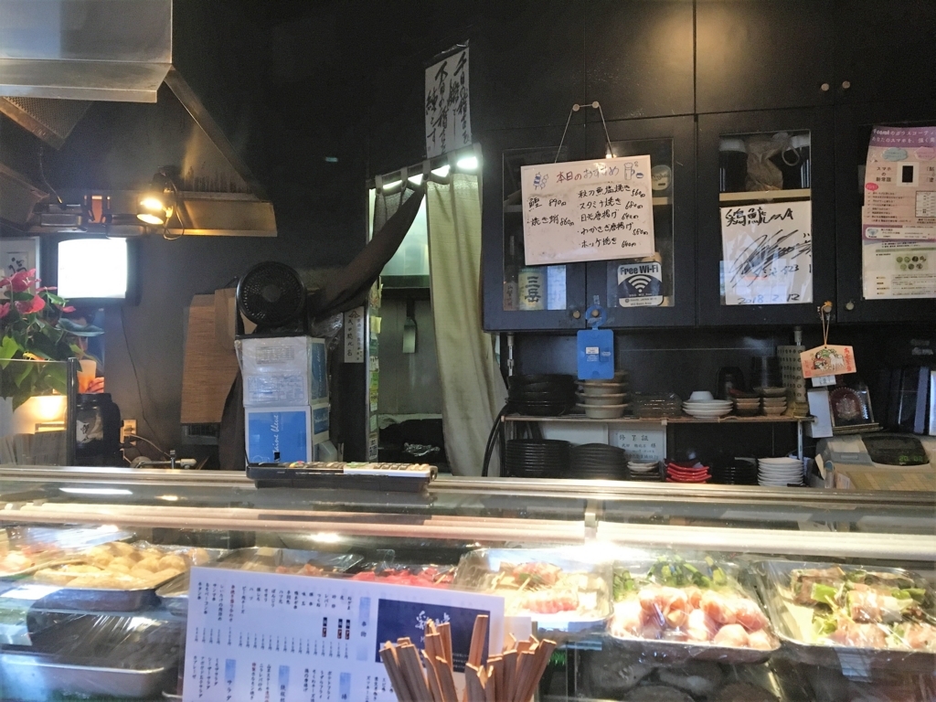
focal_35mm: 29
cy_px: 351
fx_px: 784
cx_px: 468
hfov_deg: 61.7
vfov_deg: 48.2
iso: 160
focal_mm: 4.15
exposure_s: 1/30
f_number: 2.2
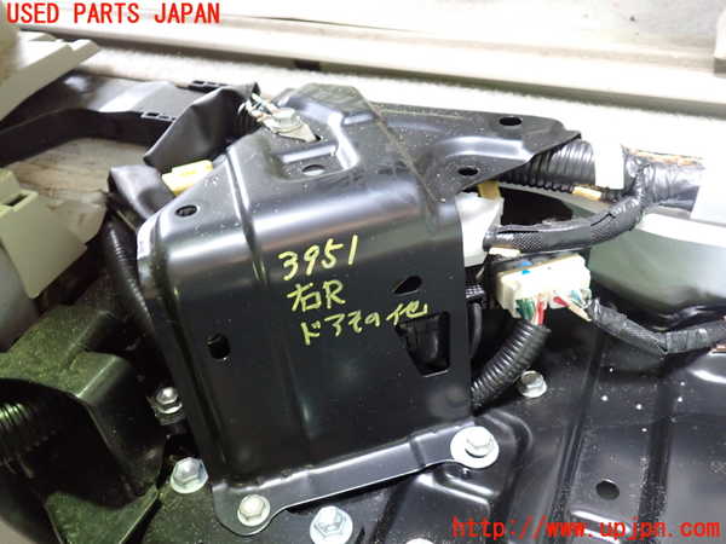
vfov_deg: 46.8
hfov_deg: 60.0
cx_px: 363
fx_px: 629
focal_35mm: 30
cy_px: 272
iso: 800
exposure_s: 1/13
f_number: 2.3
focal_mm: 5.4
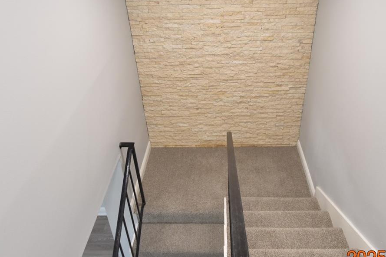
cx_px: 219
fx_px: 289
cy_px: 61
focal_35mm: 27
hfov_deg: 67.1
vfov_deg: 46.0
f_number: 3.5
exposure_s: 1/60
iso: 800
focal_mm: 10
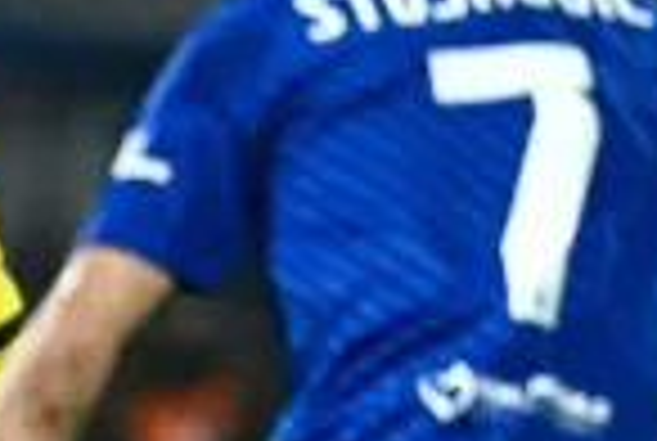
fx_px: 37964
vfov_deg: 0.7
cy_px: 668
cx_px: -950
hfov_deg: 1.0
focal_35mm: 2076
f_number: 4
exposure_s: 1/1600
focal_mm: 400
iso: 5000
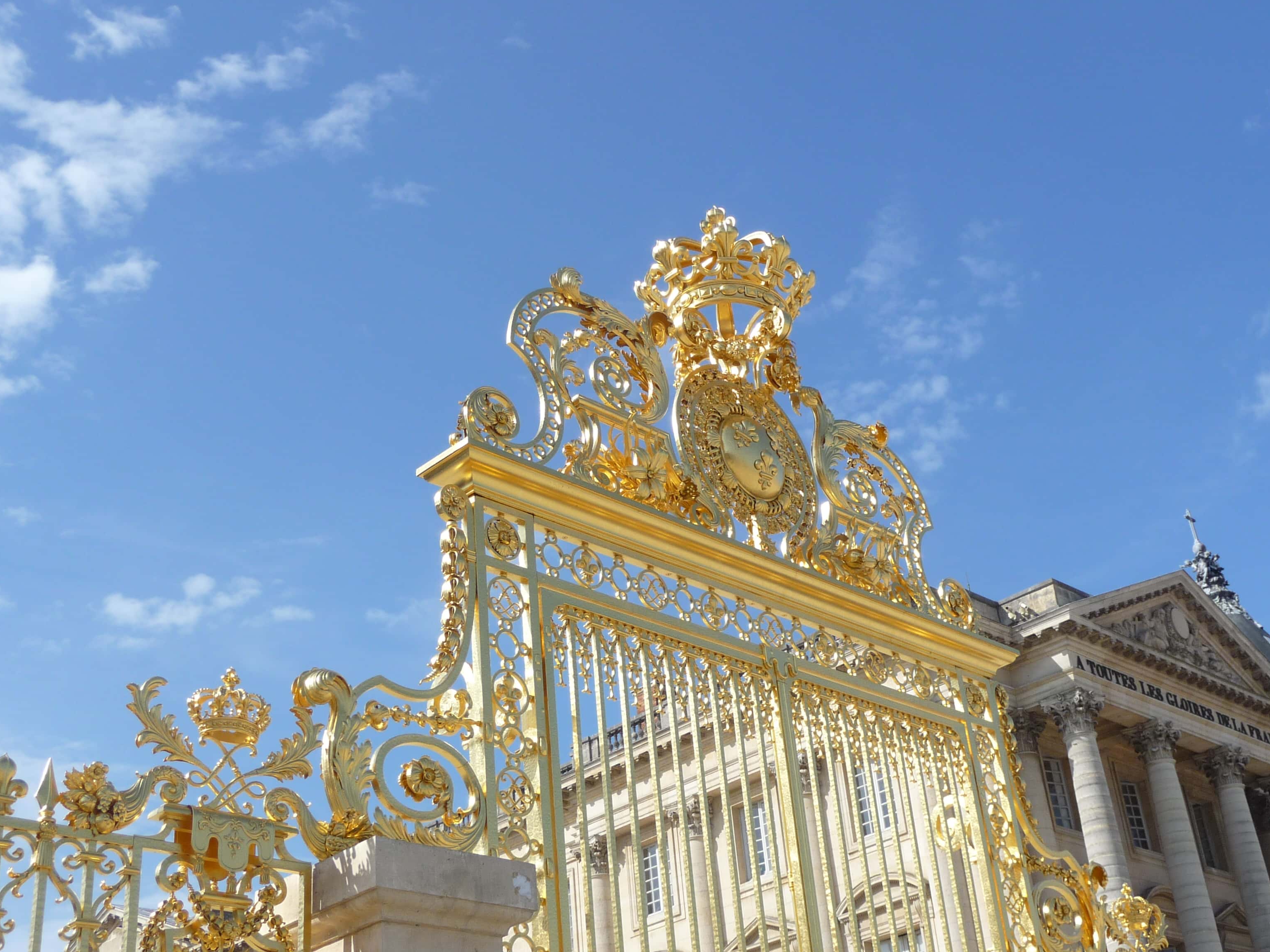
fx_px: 1651
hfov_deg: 42.0
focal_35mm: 45
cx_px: 712
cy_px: 433
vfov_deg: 32.2
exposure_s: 1/1000
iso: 100
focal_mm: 6.7
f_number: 3.9
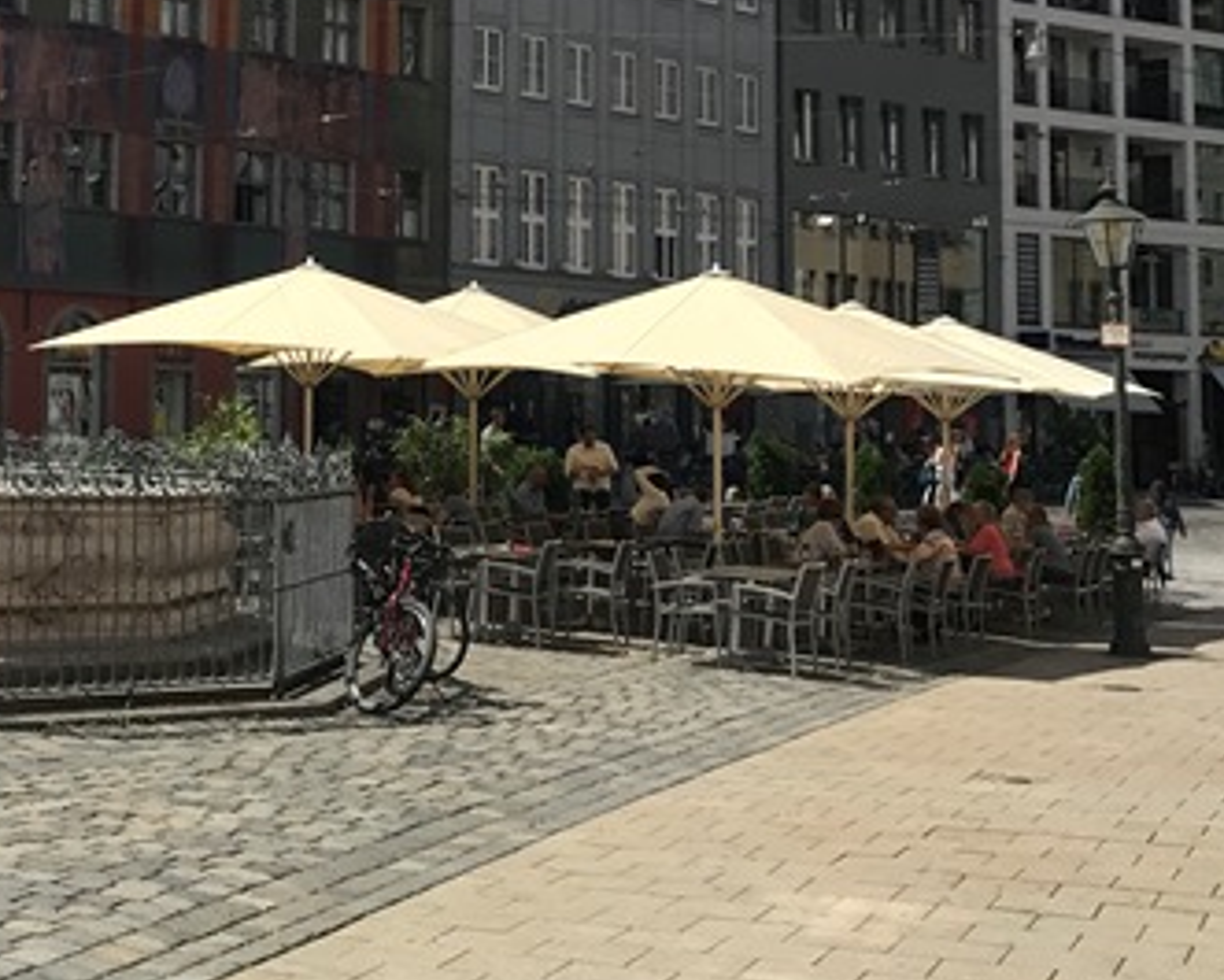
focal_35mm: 66
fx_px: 2392
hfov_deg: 27.1
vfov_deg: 22.8
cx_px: 4
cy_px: 163
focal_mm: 3.99
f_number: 1.8
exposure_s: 1/3425
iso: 20
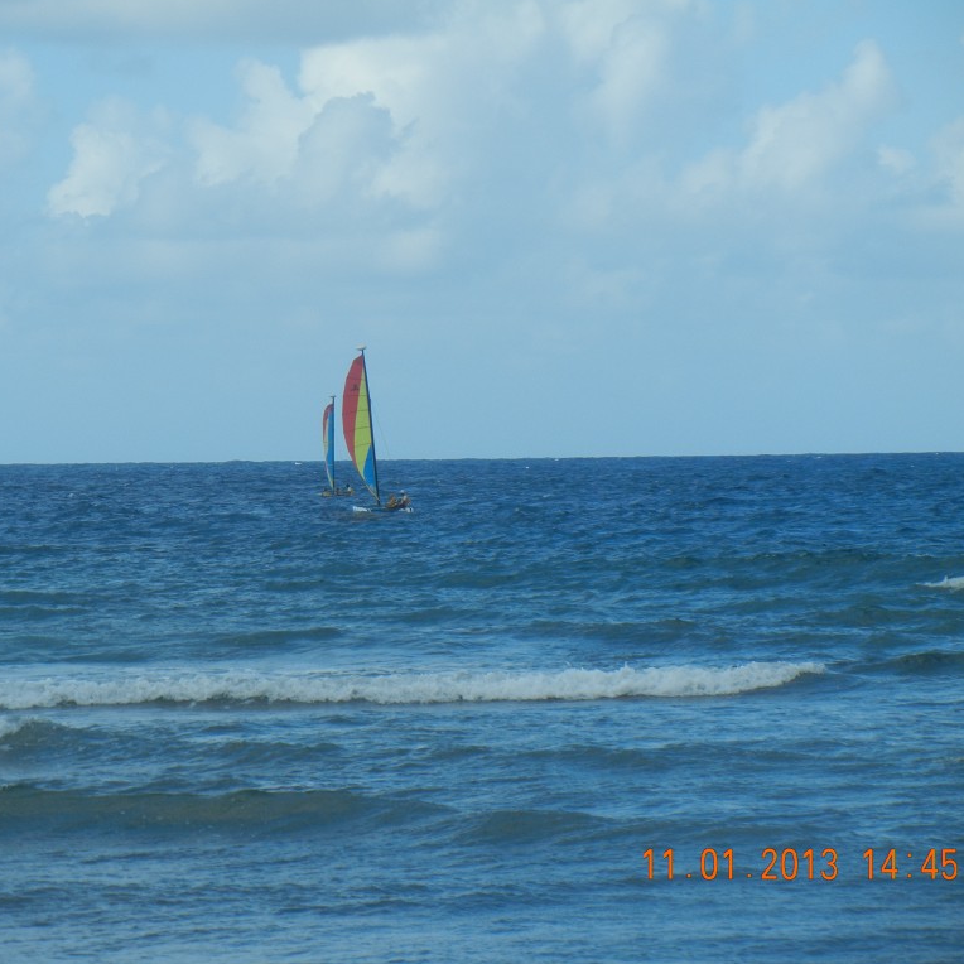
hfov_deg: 8.5
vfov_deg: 8.5
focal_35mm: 206
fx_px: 6490
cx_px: 391
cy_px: 481
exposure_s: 1/254
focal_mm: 31.4
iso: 160
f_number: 9.2
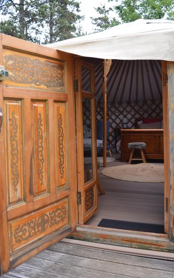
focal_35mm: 32
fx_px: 243
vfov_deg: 59.5
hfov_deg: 39.3
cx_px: 71
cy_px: 122
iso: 125
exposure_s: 1/125
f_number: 3.5
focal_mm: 18
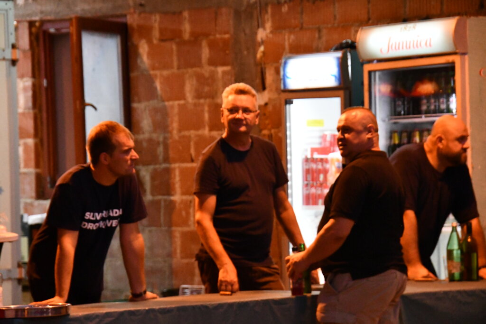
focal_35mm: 232
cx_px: 243
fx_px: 3132
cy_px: 162
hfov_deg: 8.9
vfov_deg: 5.9
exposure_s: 1/250
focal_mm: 155
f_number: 5.6
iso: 10000
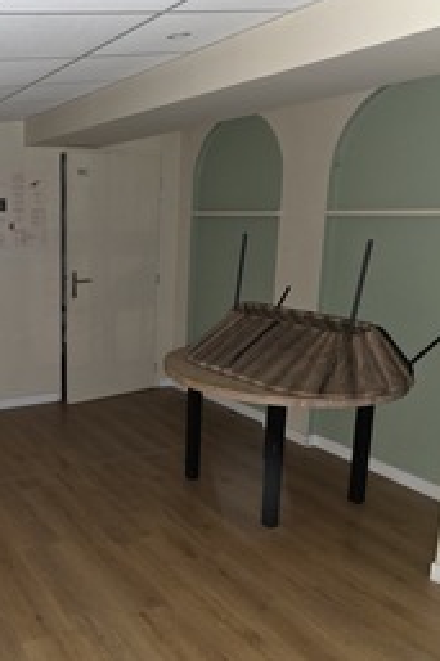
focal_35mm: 33
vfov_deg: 57.3
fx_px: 606
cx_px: 40
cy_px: 334
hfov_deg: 37.2
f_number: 1.7
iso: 320
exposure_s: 1/12
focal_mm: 6.3
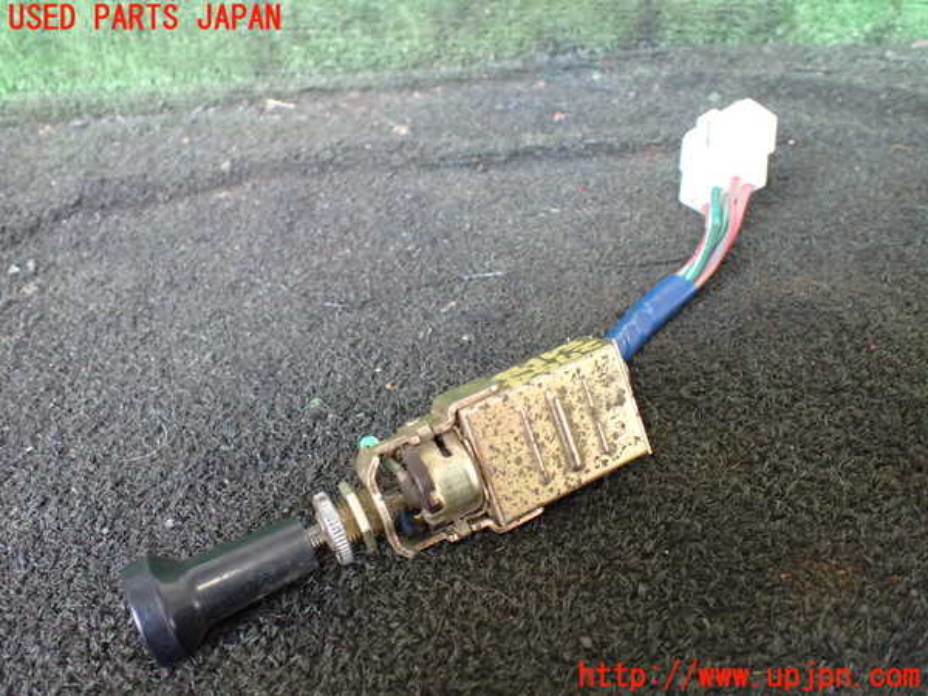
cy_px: 348
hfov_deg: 60.0
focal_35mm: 30
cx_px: 464
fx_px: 804
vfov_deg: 46.8
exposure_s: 1/125
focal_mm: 5.4
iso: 640
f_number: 2.3
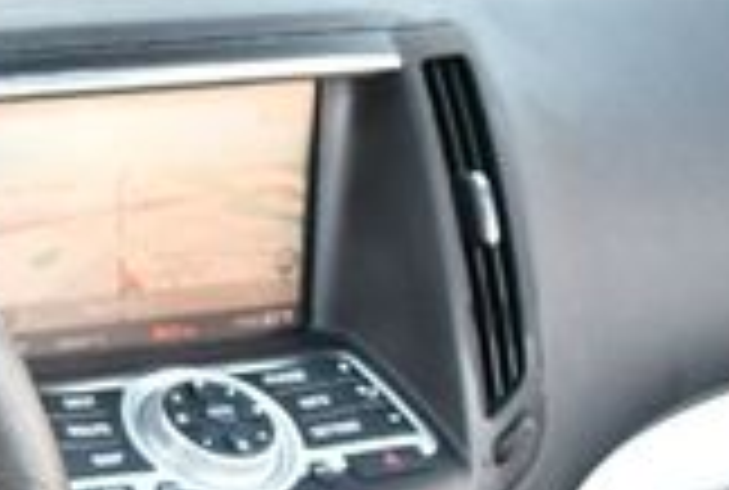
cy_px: 746
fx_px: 2883
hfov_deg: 13.4
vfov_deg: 9.4
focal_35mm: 142
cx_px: -428
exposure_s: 1/200
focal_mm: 18
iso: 800
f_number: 3.5
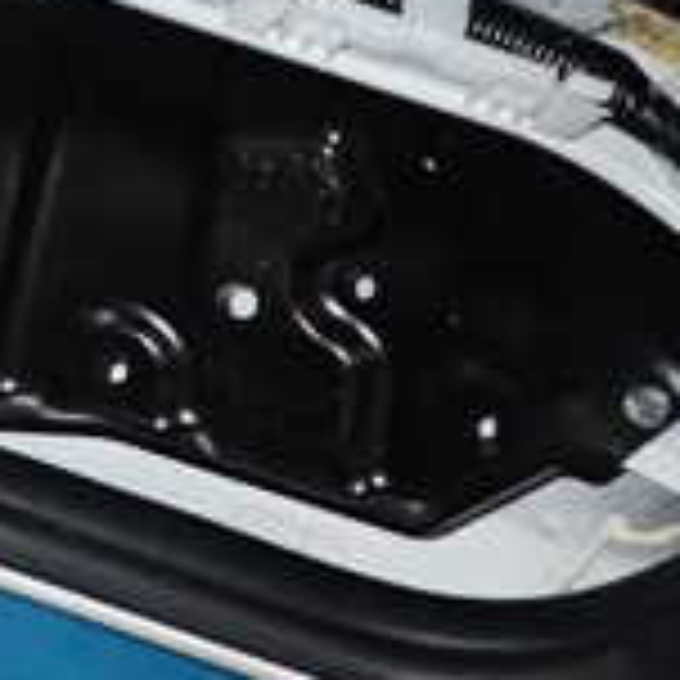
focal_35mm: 88
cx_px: -419
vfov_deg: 18.5
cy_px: -167
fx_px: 1956
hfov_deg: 17.2
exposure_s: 1/30
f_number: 5.6
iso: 400
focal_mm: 4.5
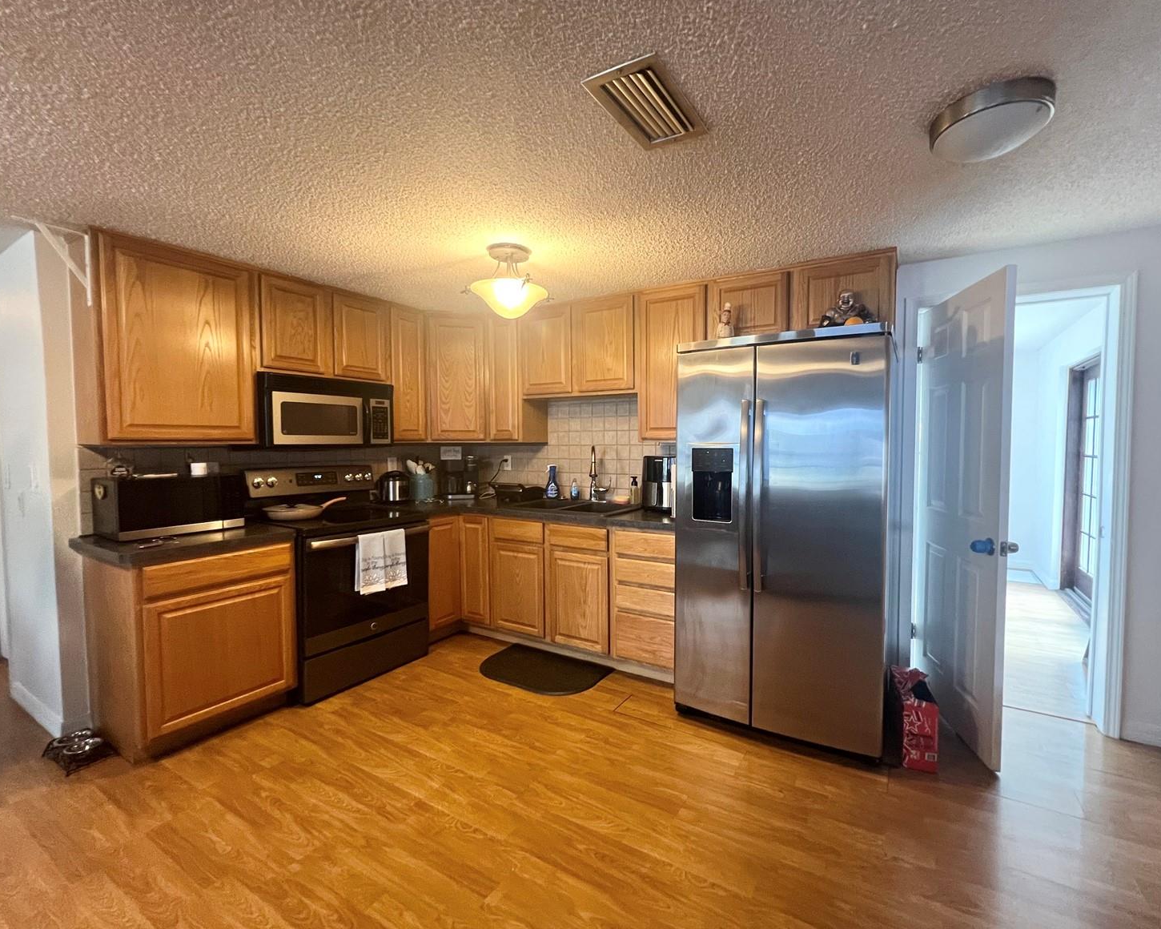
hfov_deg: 100.6
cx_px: 619
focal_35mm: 14
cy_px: 461
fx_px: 481
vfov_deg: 88.0
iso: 400
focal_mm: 1.57
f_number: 1.8
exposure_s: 1/60
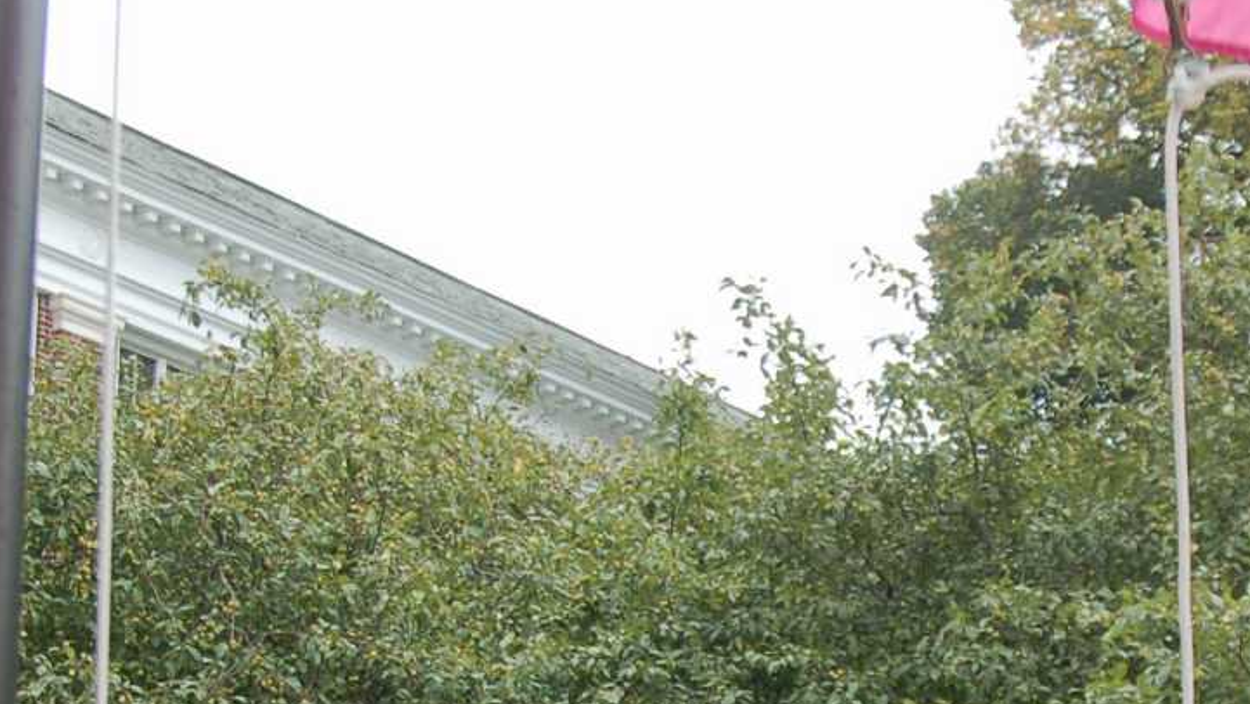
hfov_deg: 19.8
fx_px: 3547
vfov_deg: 11.1
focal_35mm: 107
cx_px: 985
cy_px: 812
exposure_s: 1/100
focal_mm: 24
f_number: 5
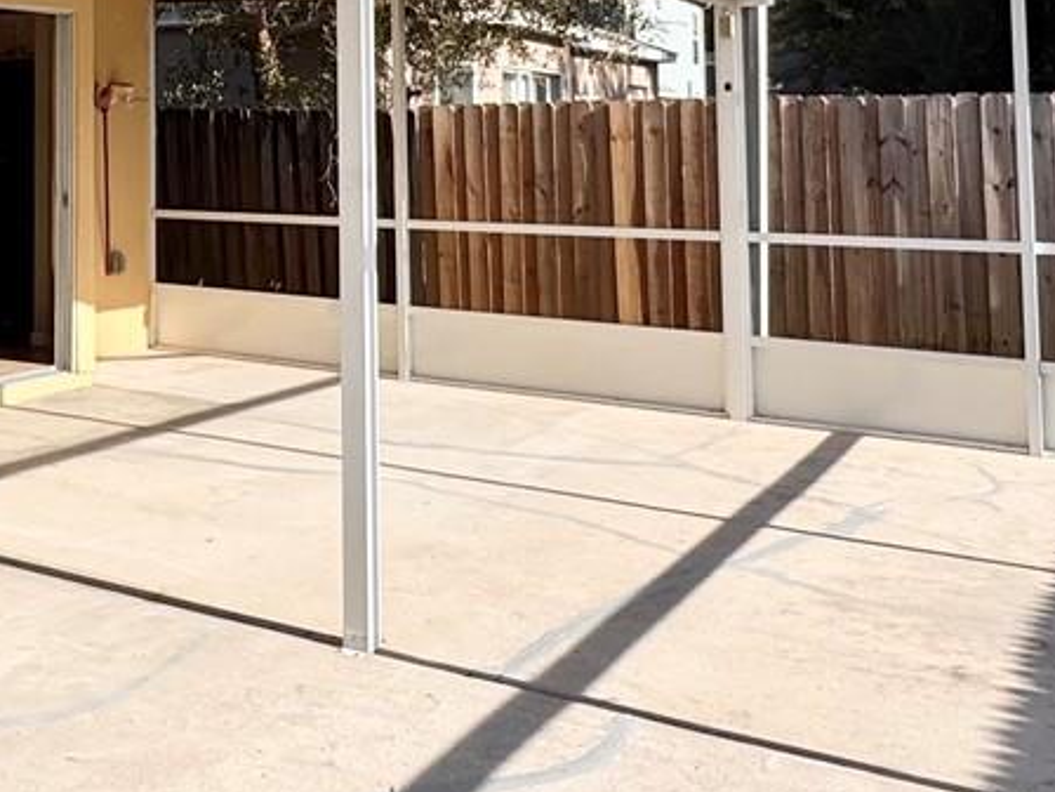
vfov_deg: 27.7
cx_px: 16
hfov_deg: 34.9
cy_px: 31
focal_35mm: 50
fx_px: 1524
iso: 50
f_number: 2.2
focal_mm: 2.22
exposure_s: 1/1420
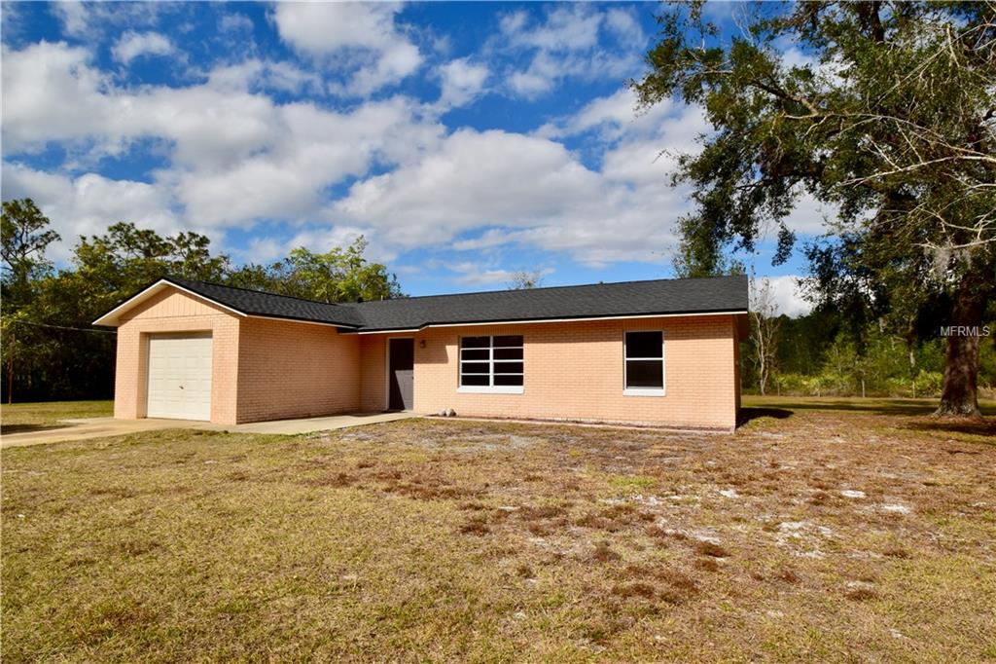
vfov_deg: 63.2
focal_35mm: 20
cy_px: 332
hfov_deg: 85.4
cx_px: 498
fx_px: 539
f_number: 11
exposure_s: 1/500
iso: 200
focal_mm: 13
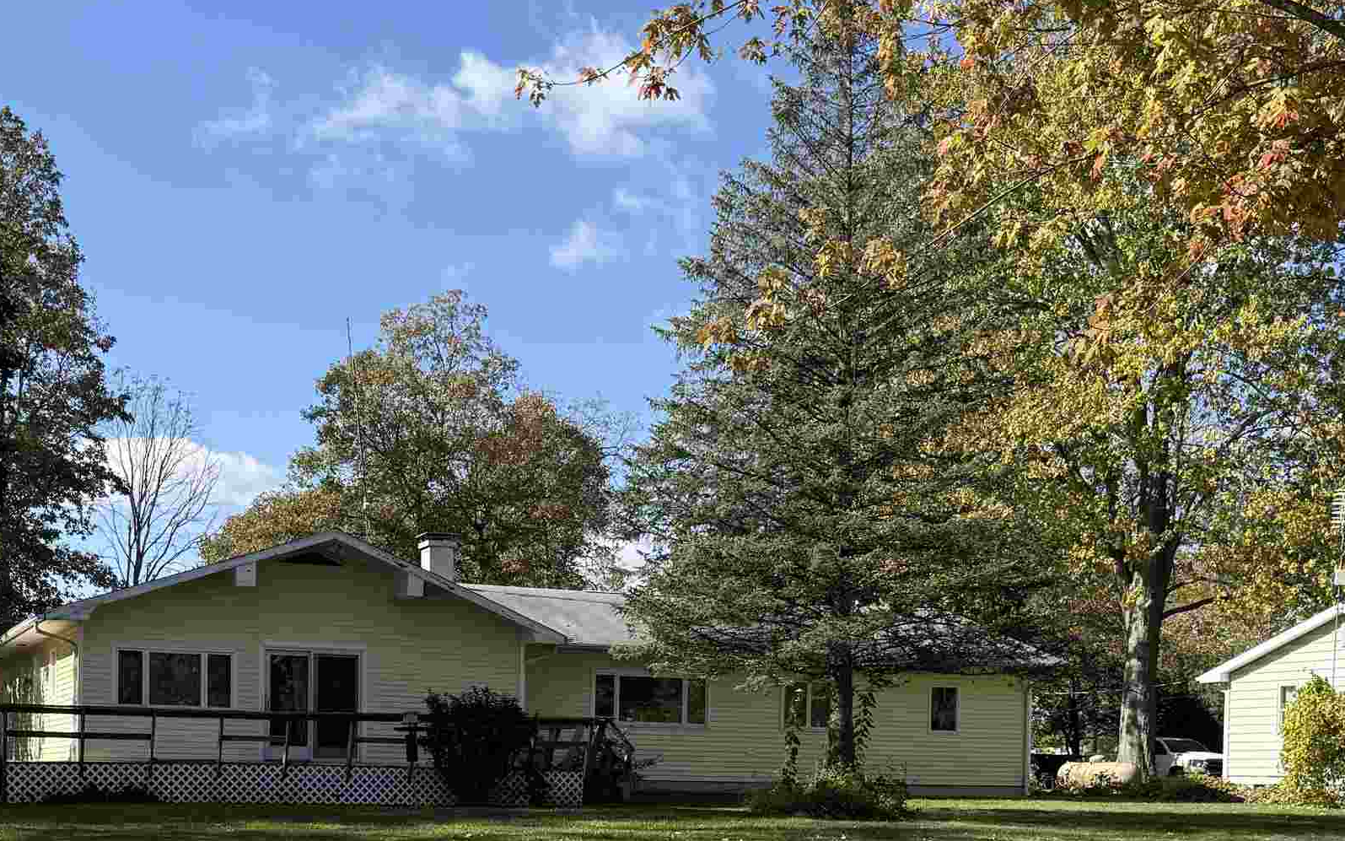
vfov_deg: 25.3
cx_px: 529
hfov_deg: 40.8
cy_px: 802
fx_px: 1796
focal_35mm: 49
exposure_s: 1/2703
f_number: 1.78
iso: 80
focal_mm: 6.76
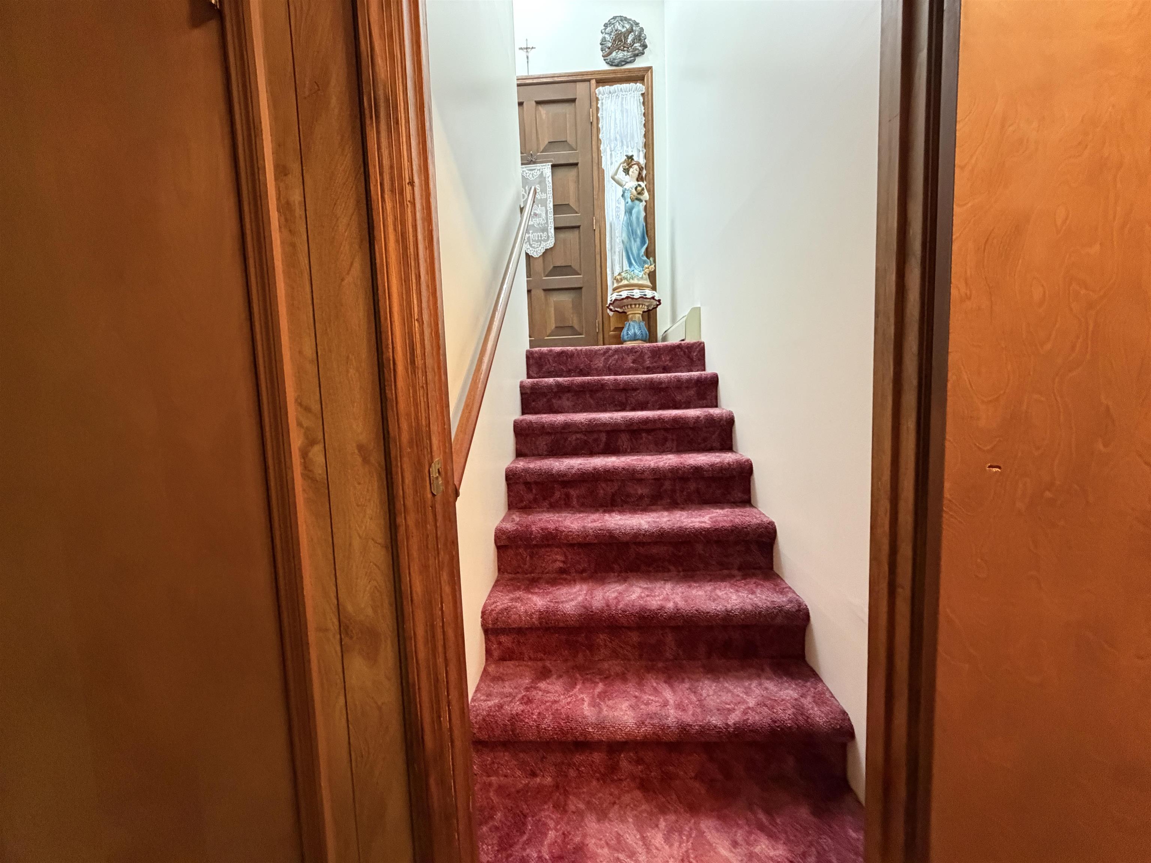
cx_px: 576
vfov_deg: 85.7
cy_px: 432
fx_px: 466
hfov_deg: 102.1
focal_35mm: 14
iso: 640
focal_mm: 2.22
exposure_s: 1/60
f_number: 2.2
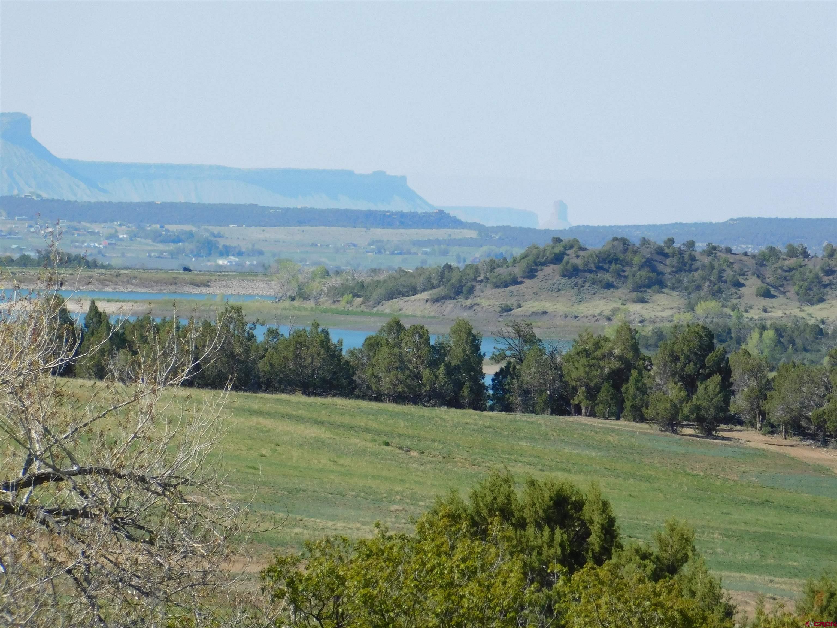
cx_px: 418
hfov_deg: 5.0
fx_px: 9527
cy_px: 314
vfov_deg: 3.8
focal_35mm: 394
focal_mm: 70
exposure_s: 1/500
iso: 125
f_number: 5.9
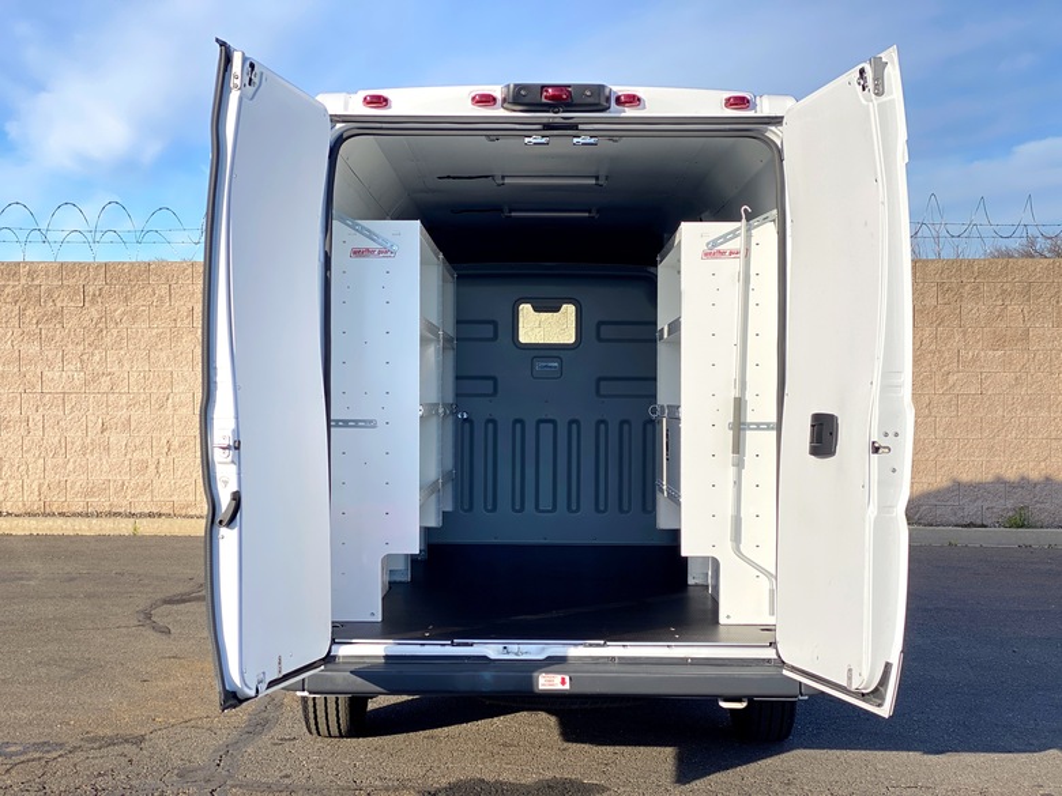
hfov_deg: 36.8
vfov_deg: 28.0
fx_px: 1595
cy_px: 398
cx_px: 531
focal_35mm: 52
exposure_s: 1/564
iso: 20
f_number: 2
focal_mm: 6
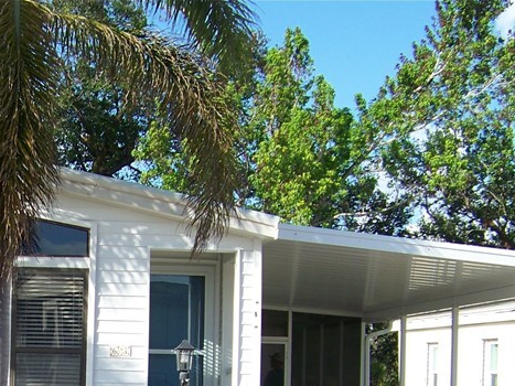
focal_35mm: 79
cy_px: 422
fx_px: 1175
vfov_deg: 18.0
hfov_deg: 23.8
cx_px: 11
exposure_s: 1/500
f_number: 2.8
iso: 64
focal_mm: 5.85
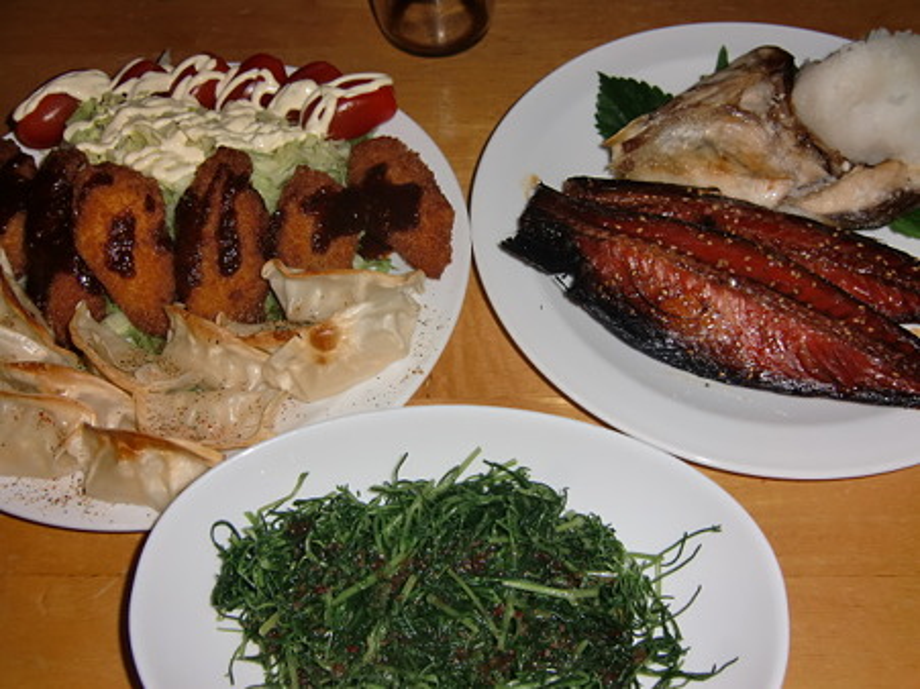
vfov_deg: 41.8
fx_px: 903
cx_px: 460
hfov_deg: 54.0
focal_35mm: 34
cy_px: 344
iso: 64
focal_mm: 6.1
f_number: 3.6
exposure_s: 1/30
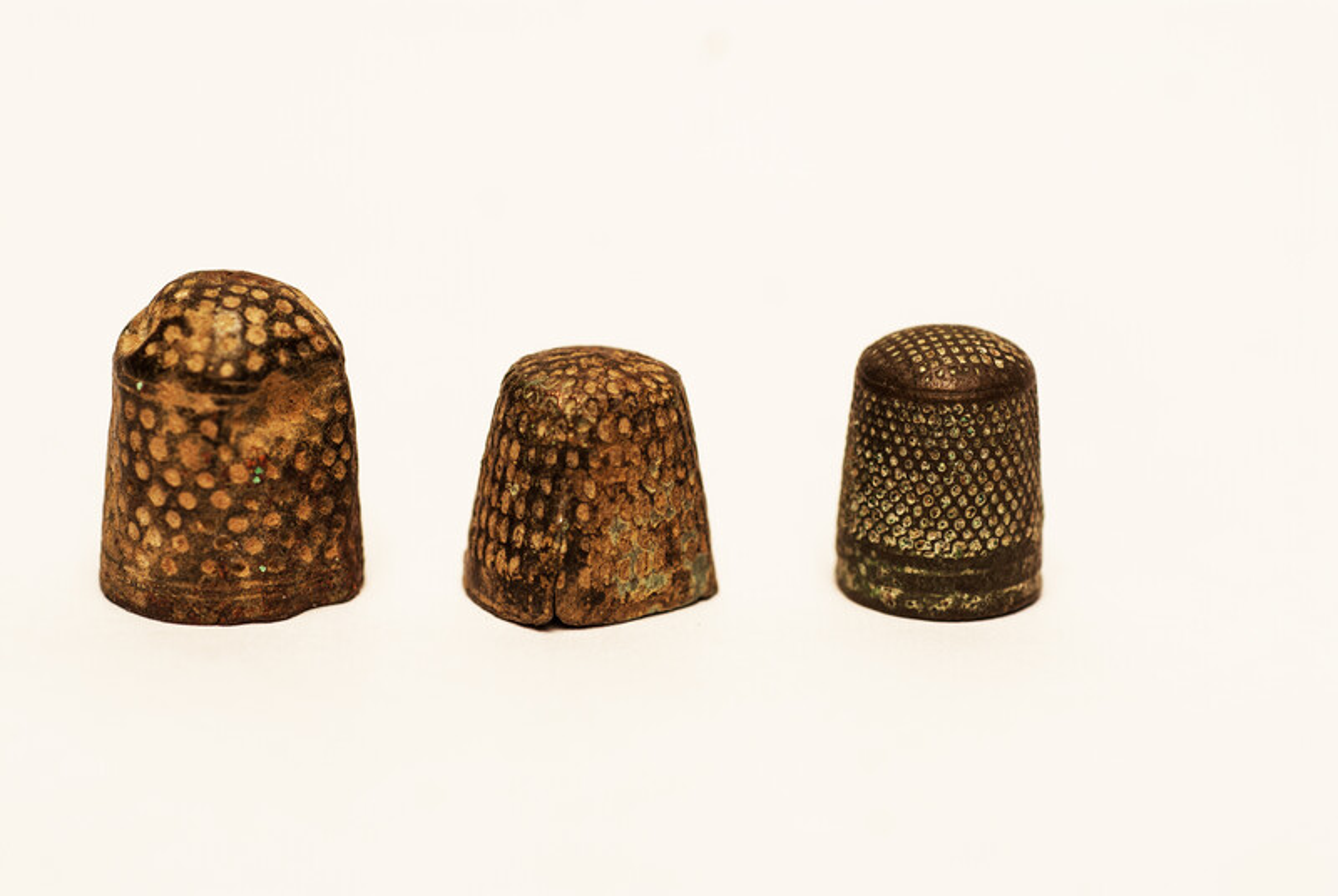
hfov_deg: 22.6
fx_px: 3350
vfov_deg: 15.2
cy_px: 448
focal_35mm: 90
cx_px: 669
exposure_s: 1/60
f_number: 4
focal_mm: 60
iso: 100
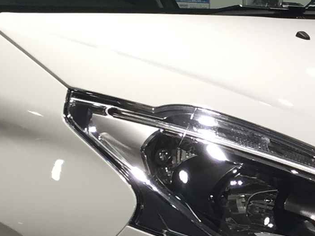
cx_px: 513
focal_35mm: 135
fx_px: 1229
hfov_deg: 13.5
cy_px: 63
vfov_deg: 11.0
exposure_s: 1/40
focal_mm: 4.15
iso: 32
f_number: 2.2
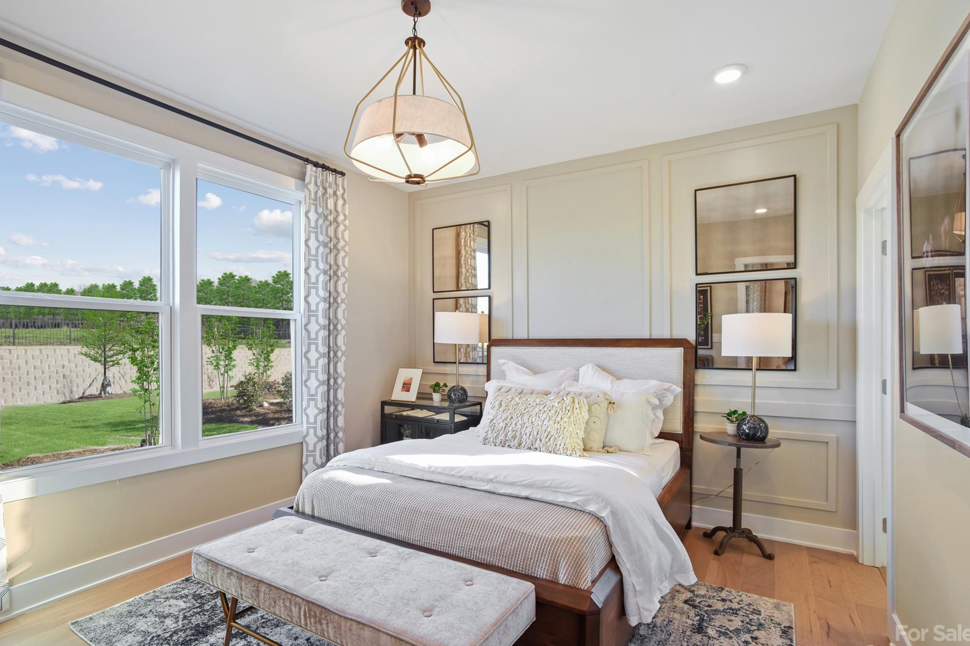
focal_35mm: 18
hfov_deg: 90.0
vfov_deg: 67.3
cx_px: 464
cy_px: 338
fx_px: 485
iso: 320
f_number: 11
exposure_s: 1/4
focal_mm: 17
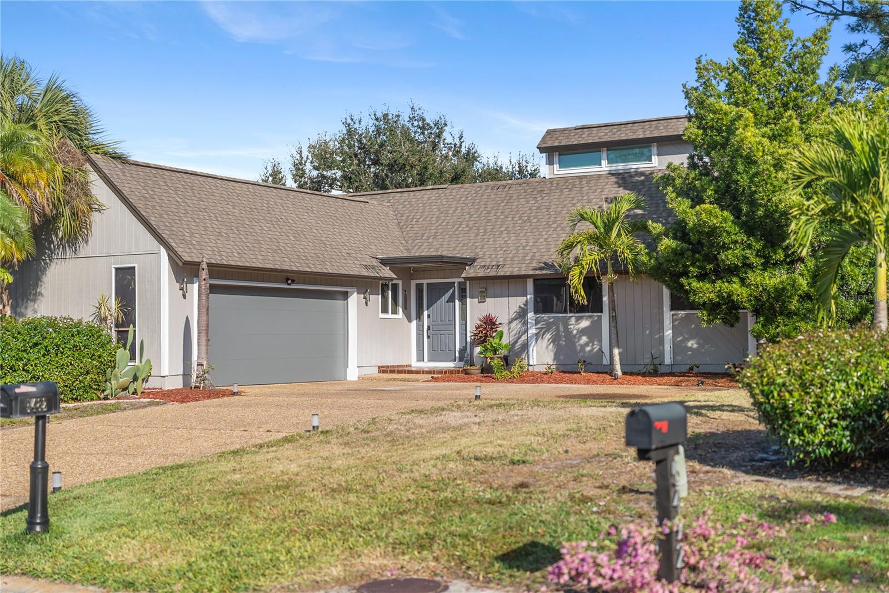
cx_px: 444
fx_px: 1235
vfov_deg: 27.0
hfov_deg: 39.6
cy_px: 296
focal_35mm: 50
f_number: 1.4
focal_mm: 50
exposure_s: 1/4000
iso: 40
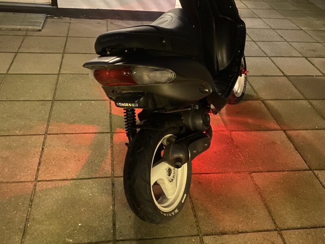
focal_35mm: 26
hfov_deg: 67.3
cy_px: 122
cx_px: 162
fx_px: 244
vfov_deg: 53.1
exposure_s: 1/10
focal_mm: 4.25
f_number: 1.8
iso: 500
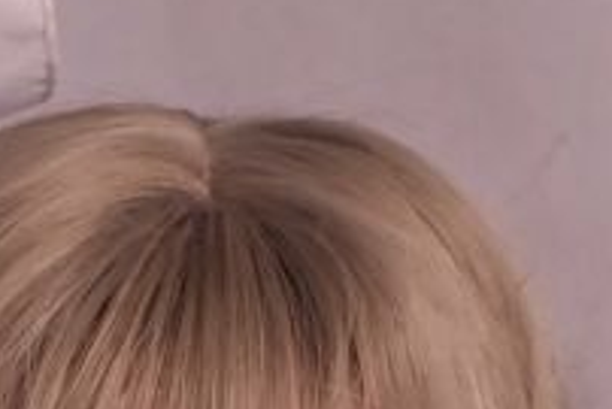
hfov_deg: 5.9
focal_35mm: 347
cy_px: 1345
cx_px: 79
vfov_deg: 3.8
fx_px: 5903
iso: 1000
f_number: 5
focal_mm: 52
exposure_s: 1/250
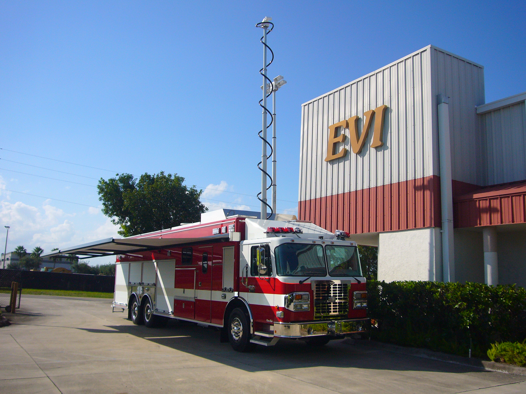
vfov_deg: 42.9
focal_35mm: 33
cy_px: 197
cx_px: 263
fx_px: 501
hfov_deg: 55.4
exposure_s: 1/500
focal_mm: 5.4
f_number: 6.3
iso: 80
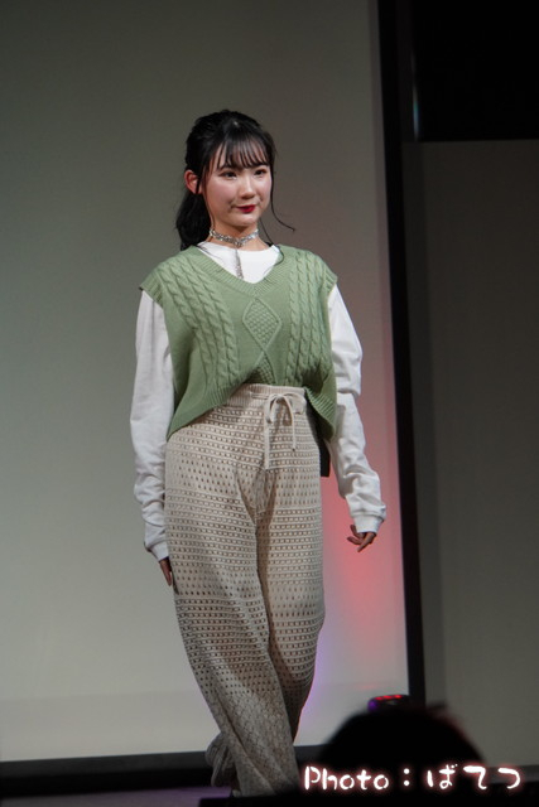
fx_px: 6733
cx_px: 270
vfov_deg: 6.9
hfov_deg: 4.6
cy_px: 404
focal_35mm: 300
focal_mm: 200
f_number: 7.1
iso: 2000
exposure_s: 1/320
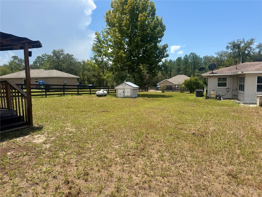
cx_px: 131
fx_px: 182
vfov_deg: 56.8
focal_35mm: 24
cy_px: 98
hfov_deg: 71.6
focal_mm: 6.76
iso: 80
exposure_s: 1/4310
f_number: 1.78
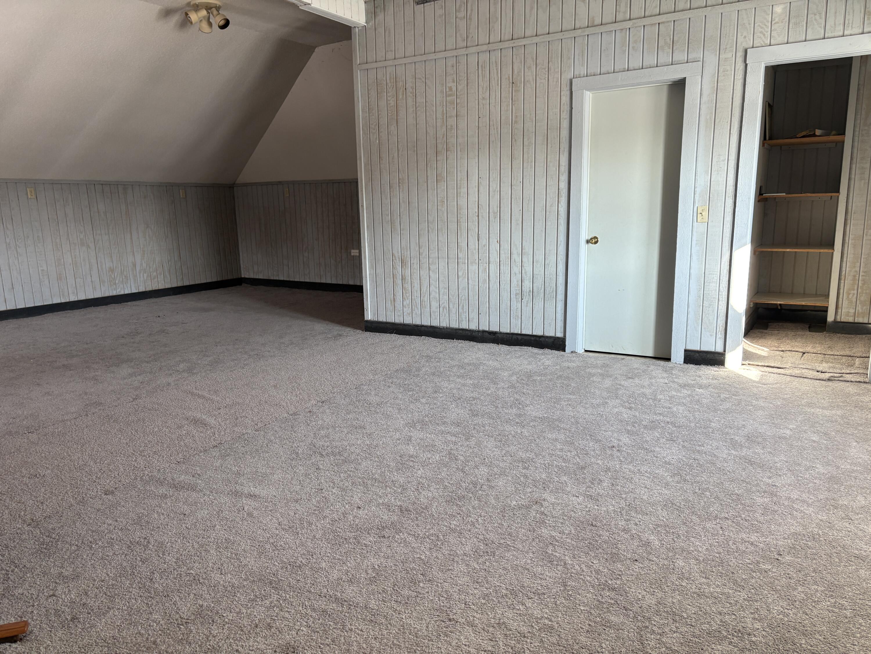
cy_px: 327
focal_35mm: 26
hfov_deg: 67.3
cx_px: 436
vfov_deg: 53.1
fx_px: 654
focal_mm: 5.96
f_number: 1.6
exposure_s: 1/60
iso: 80
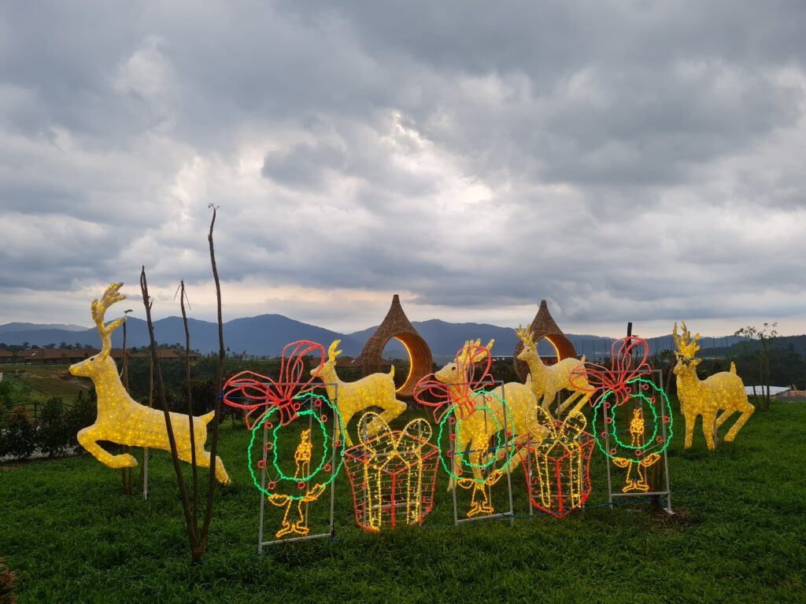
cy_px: 302
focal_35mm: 26
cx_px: 403
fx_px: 605
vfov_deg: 53.1
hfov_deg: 67.3
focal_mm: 5.4
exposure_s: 1/275
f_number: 1.8
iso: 50
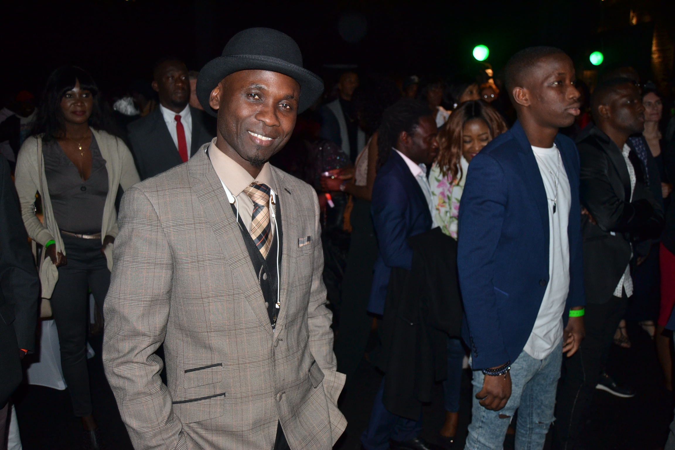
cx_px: 338
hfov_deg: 61.9
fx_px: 562
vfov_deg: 43.6
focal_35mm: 30
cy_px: 225
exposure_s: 1/60
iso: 400
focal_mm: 20
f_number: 3.5
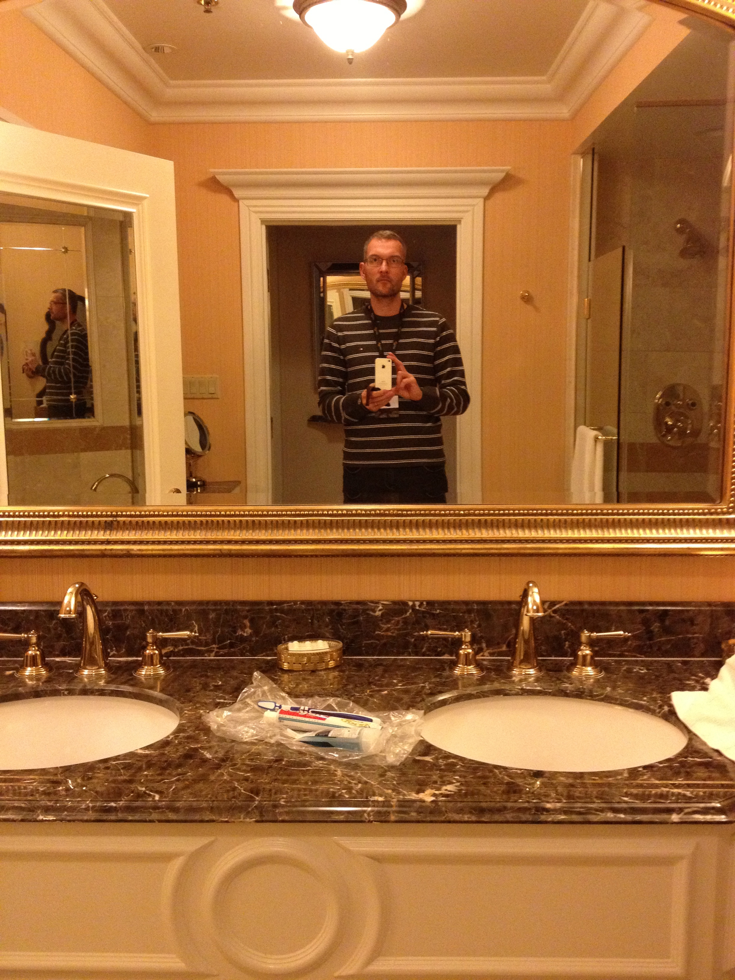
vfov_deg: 52.6
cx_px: 368
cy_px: 490
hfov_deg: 40.7
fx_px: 991
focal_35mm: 35
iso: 400
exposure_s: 1/15
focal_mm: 4.28
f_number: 2.4
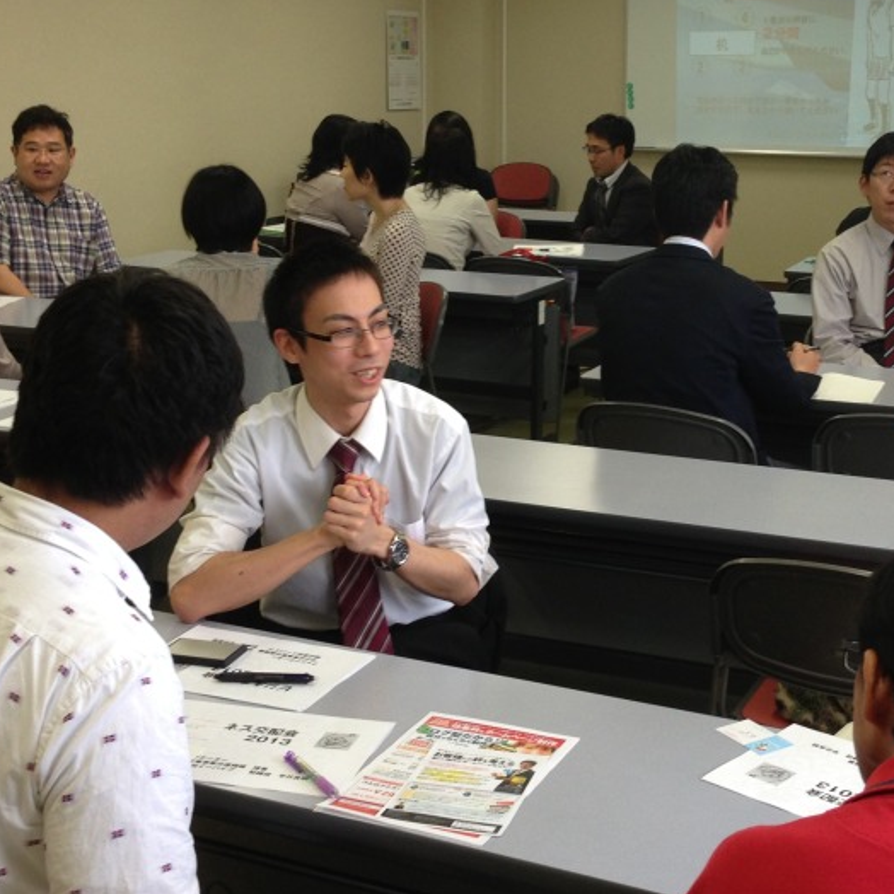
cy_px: 355
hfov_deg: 29.9
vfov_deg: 30.0
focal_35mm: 57
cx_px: 553
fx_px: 1665
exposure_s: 1/60
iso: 64
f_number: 2.4
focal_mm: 4.13
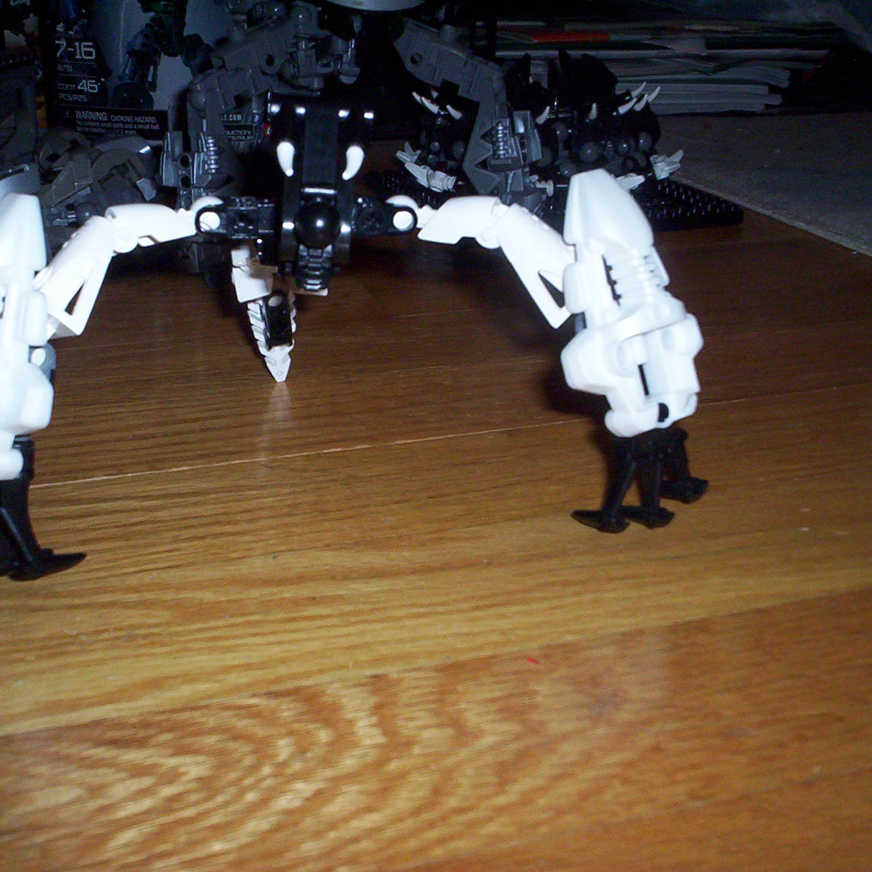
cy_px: 433
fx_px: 1282
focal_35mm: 45
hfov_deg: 37.5
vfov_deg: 37.6
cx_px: 380
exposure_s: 1/60
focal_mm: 4.99
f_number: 4.5
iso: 140
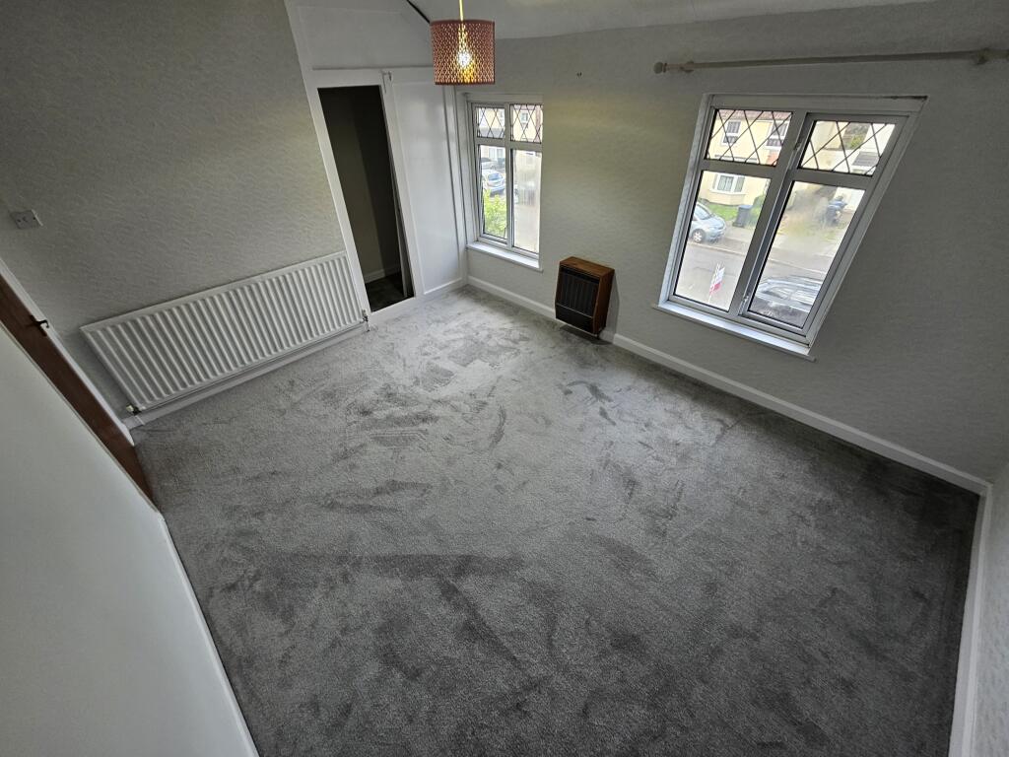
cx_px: 504
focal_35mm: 13
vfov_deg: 89.9
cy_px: 378
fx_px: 379
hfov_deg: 106.2
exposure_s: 1/71
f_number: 2.2
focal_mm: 2.2
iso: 125
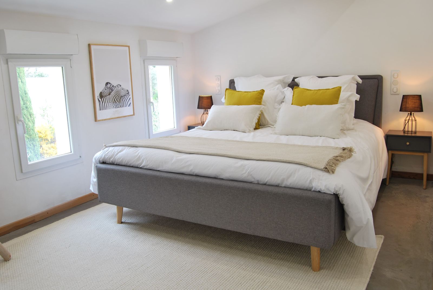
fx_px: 361
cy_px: 145
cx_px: 216
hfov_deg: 61.9
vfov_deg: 43.7
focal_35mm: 30
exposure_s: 1/2.5
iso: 100
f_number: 7.1
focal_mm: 20
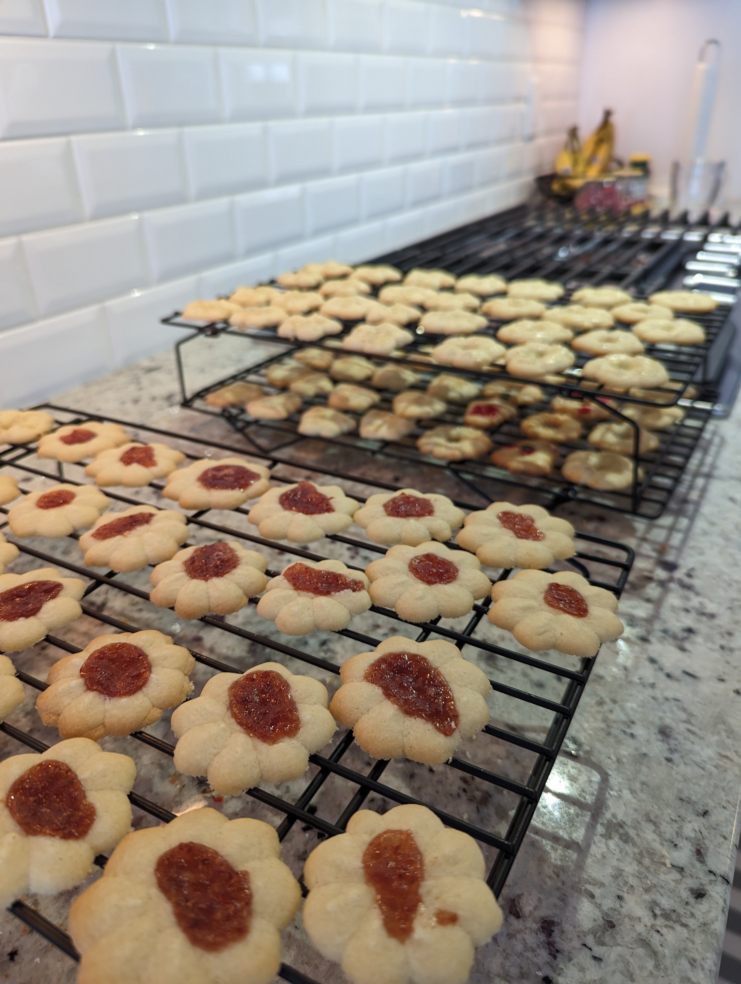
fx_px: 683
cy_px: 492
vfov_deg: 71.5
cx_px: 370
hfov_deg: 56.9
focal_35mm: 24
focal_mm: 6.81
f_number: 1.85
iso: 118
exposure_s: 1/23.8
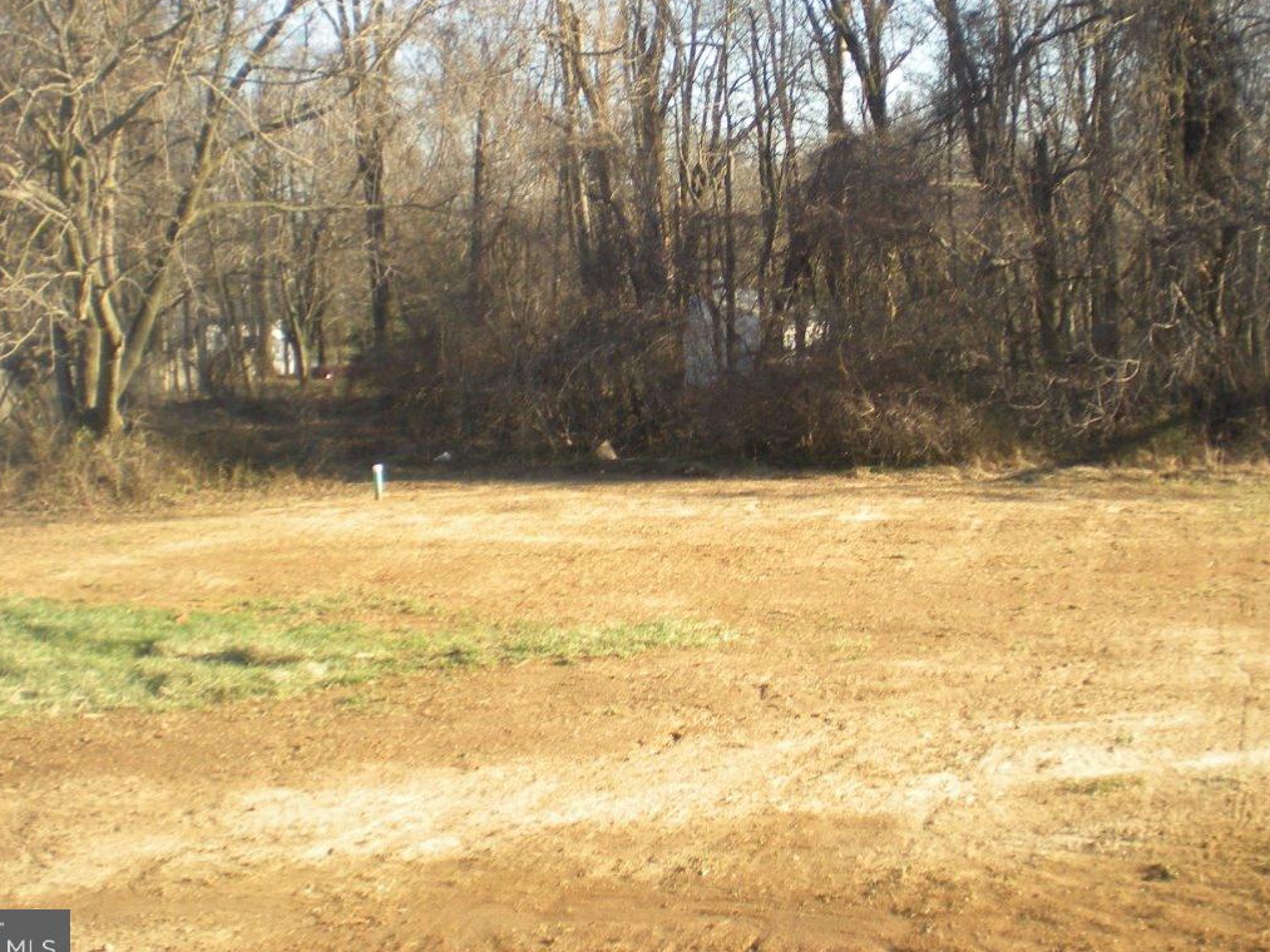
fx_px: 1981
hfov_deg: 35.4
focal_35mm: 54
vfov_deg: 26.9
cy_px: 306
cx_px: 753
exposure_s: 1/304
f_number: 3.1
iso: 89
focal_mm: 6.3
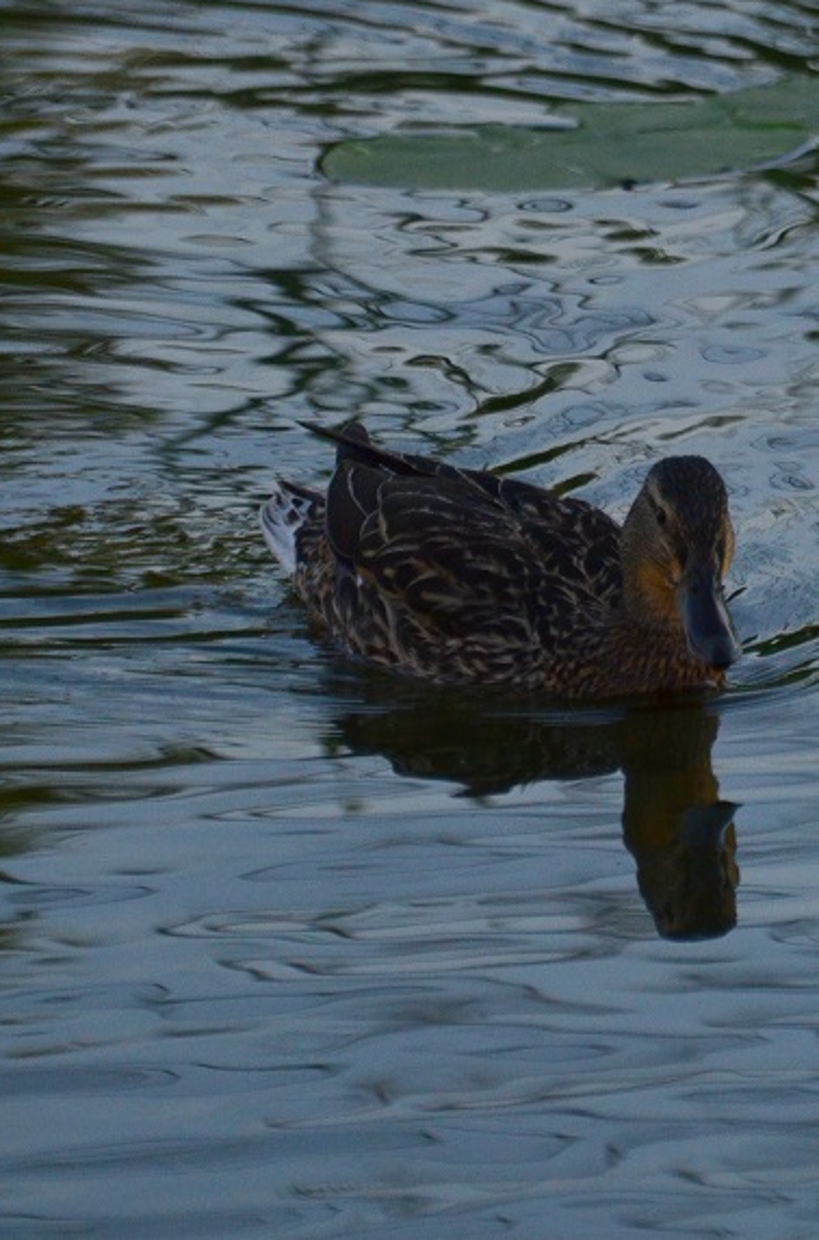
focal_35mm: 603
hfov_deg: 2.3
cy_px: 216
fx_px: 20702
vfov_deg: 3.4
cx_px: 686
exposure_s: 1/2000
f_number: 5.3
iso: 1250
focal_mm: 230
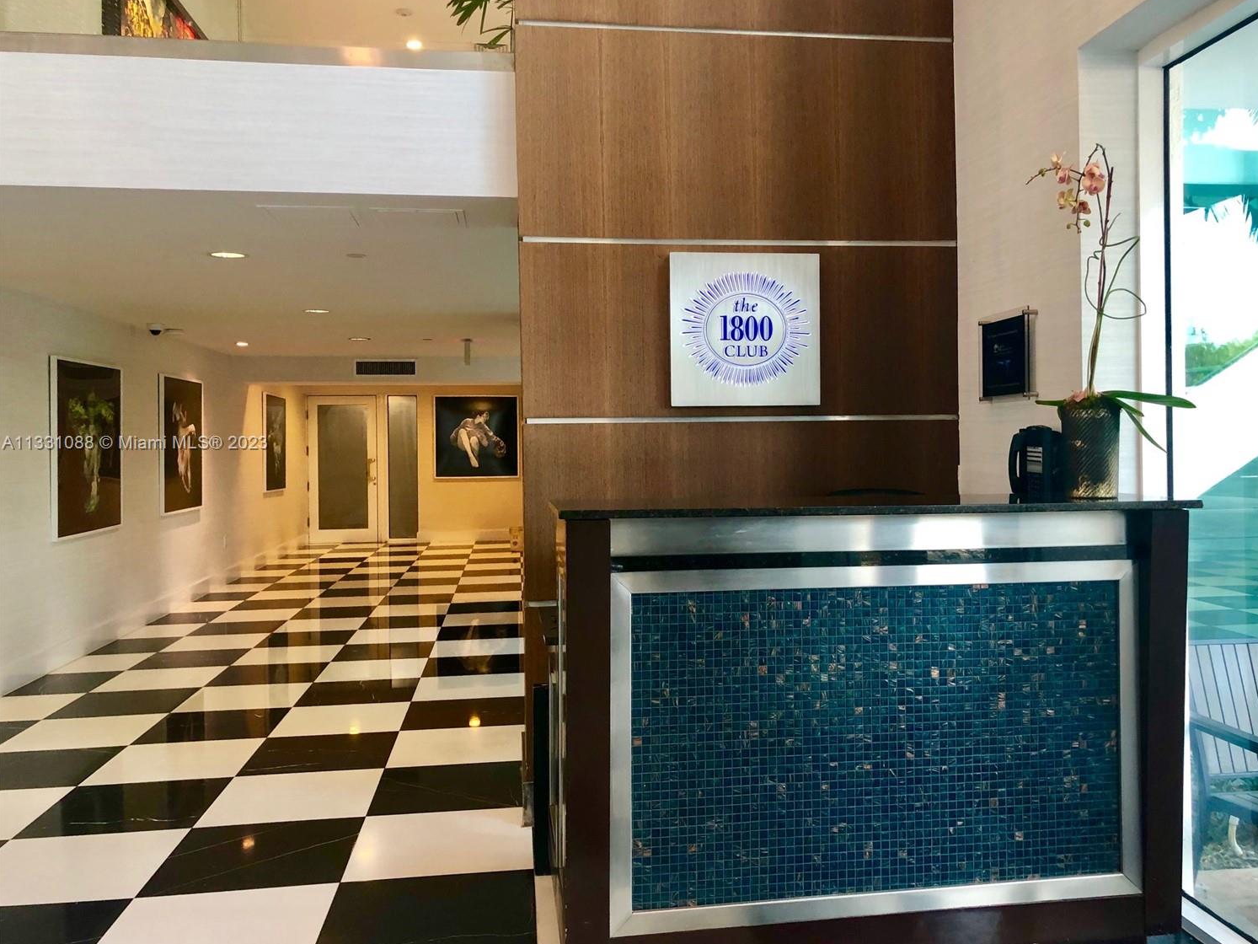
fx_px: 1090
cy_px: 444
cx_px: 672
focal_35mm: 30
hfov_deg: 59.9
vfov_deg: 46.8
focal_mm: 4
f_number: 1.8
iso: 40
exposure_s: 1/30
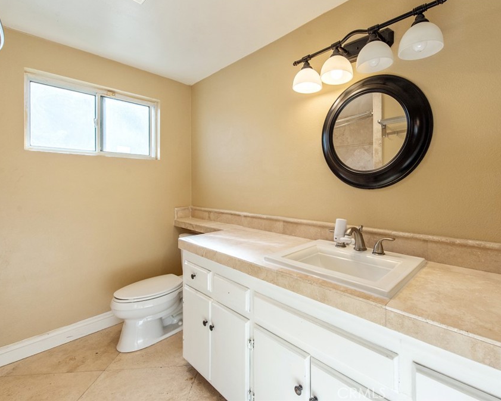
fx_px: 237
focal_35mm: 16
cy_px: 198
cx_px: 288
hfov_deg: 92.4
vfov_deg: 80.4
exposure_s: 1/200
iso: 400
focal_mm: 14
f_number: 7.1
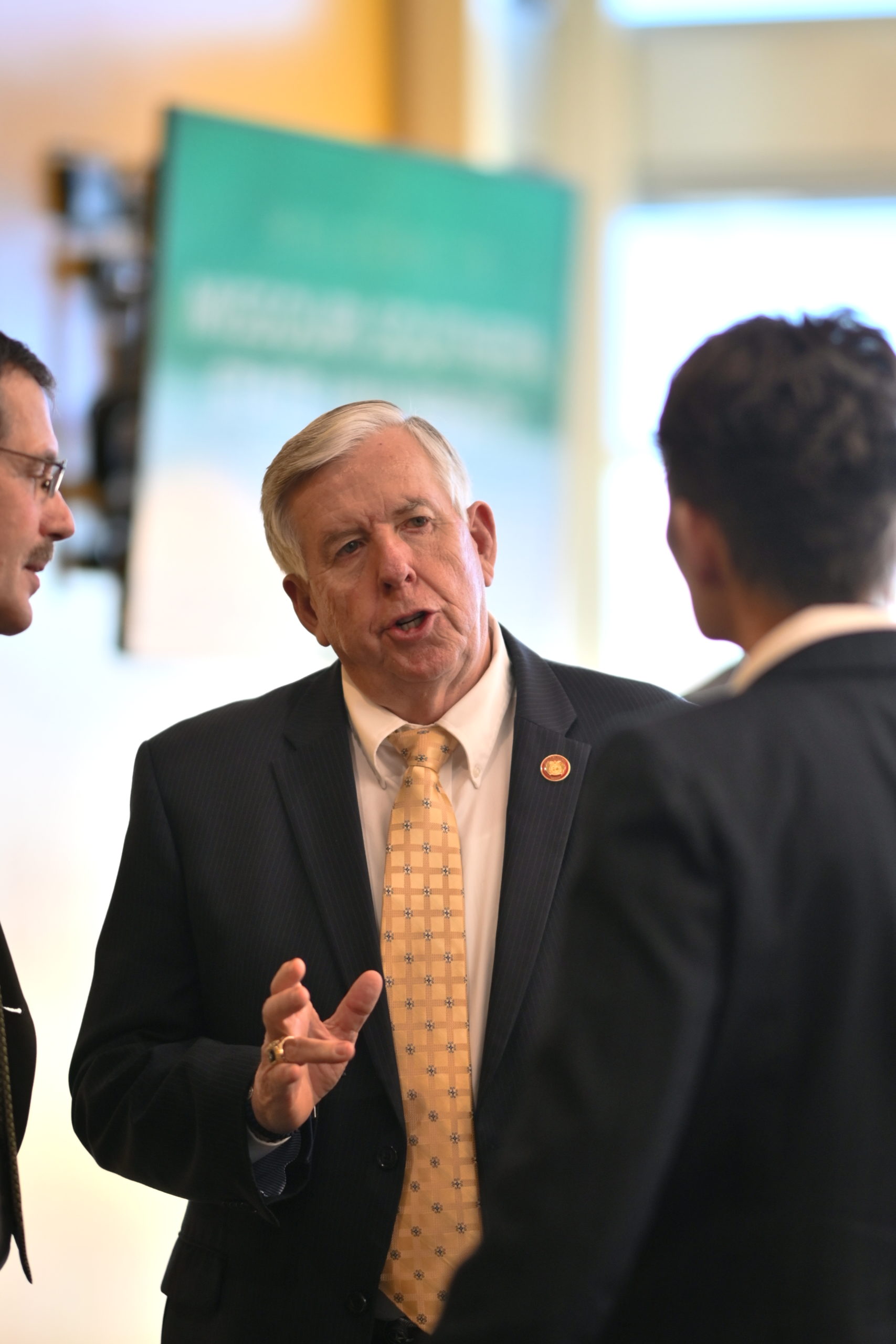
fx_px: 5860
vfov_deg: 13.1
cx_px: 448
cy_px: 672
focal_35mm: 157
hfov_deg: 8.7
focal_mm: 105
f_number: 1.4
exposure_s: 1/250
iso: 400
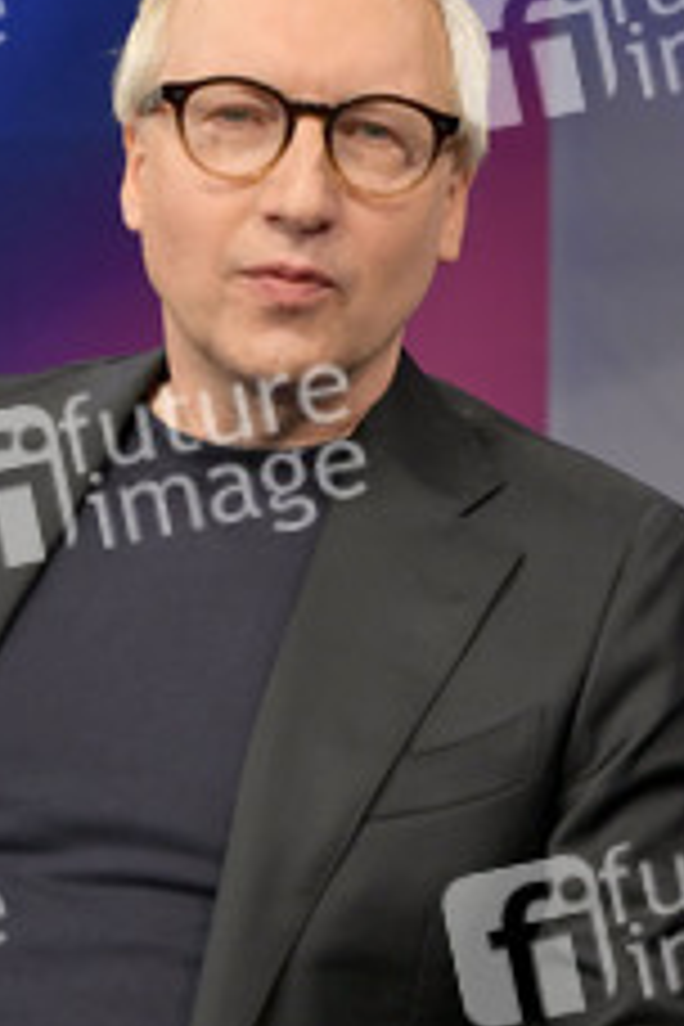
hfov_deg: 17.3
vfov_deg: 25.5
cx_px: 266
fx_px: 2251
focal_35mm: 79
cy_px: 698
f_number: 4.5
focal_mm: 45
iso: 1600
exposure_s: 1/250
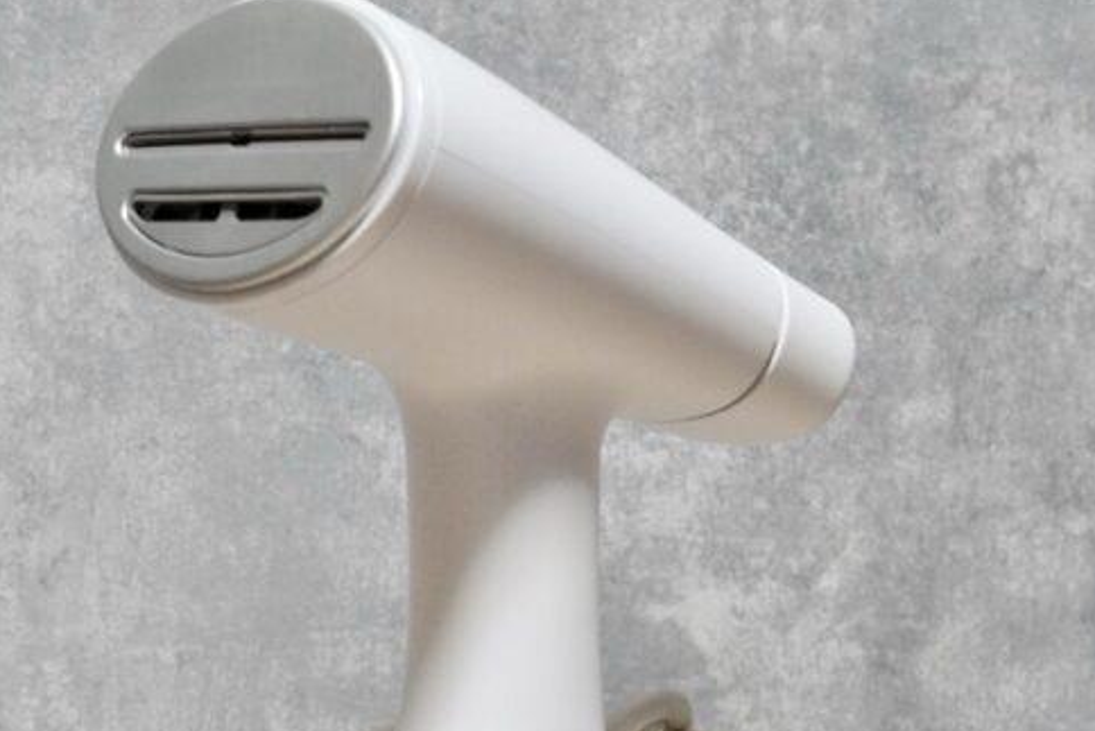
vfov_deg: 12.3
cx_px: 428
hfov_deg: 18.4
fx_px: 3379
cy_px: 578
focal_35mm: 111
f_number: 5.6
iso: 2000
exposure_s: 1/60
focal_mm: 35
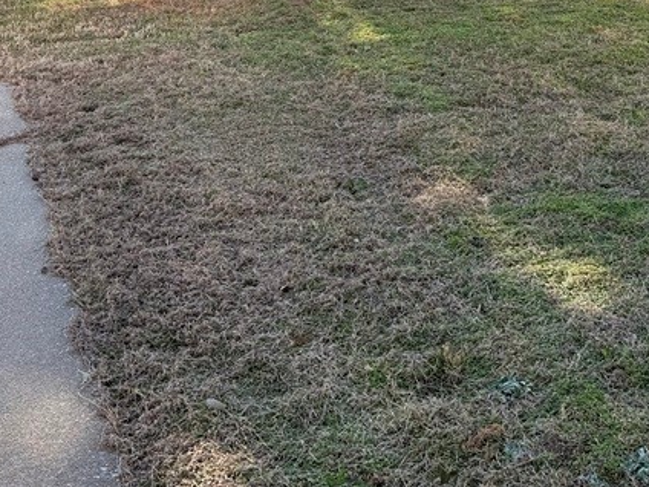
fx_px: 1087
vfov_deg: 24.5
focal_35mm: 58
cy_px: 46
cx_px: 432
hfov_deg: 33.0
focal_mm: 6.76
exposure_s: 1/888
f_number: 1.78
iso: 80
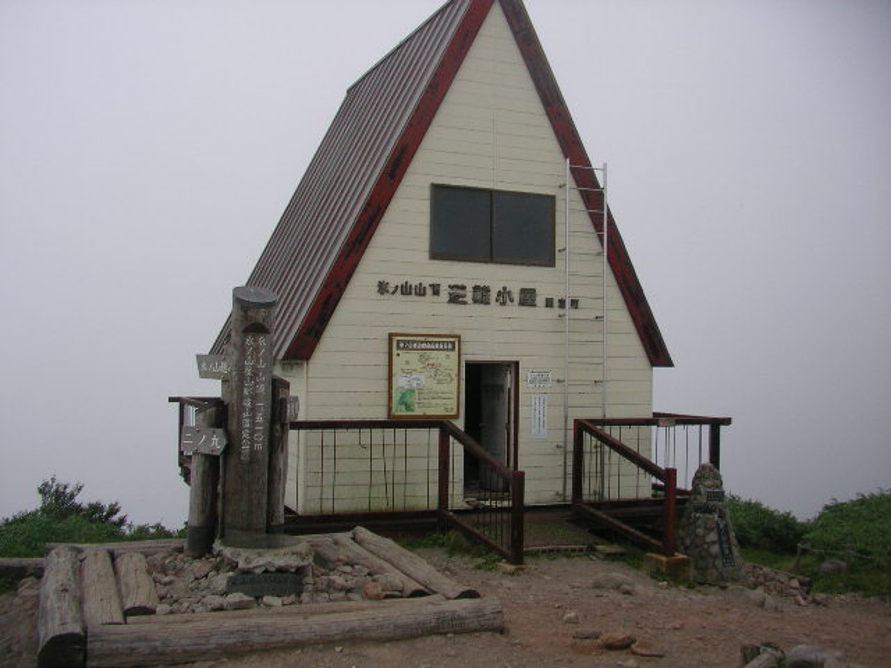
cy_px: 334
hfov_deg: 50.1
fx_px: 952
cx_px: 446
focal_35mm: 37
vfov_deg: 38.7
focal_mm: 5.7
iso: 50
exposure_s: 1/320
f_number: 2.8
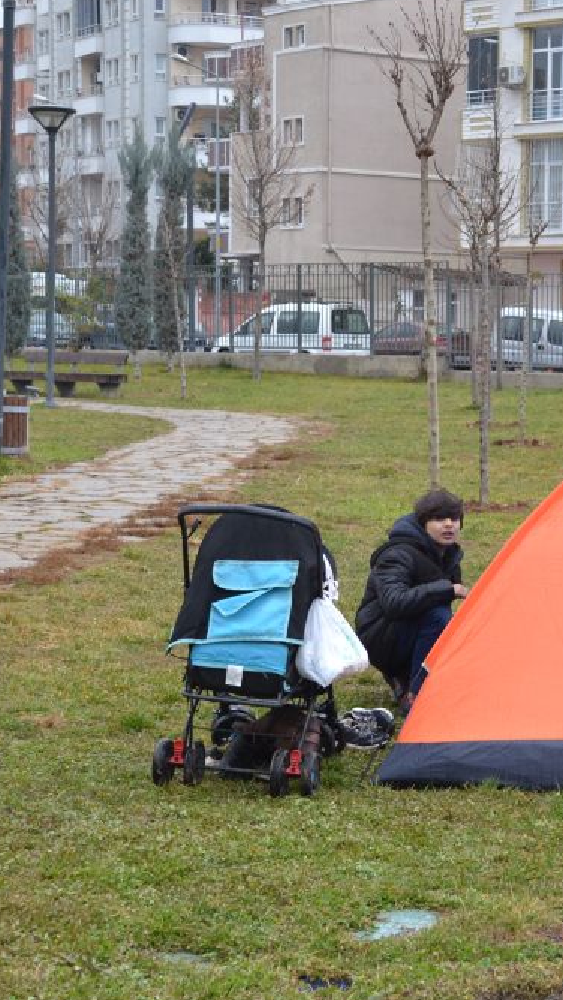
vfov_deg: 24.0
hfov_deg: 13.5
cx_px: 484
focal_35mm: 89
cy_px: 504
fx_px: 2357
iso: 400
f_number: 4.5
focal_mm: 35
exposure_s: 1/80
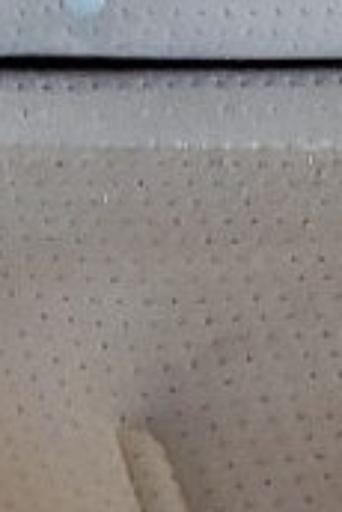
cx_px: -794
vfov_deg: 7.6
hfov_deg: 5.1
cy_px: -750
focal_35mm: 251
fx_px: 3569
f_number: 1.5
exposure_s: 1/60.2
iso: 150
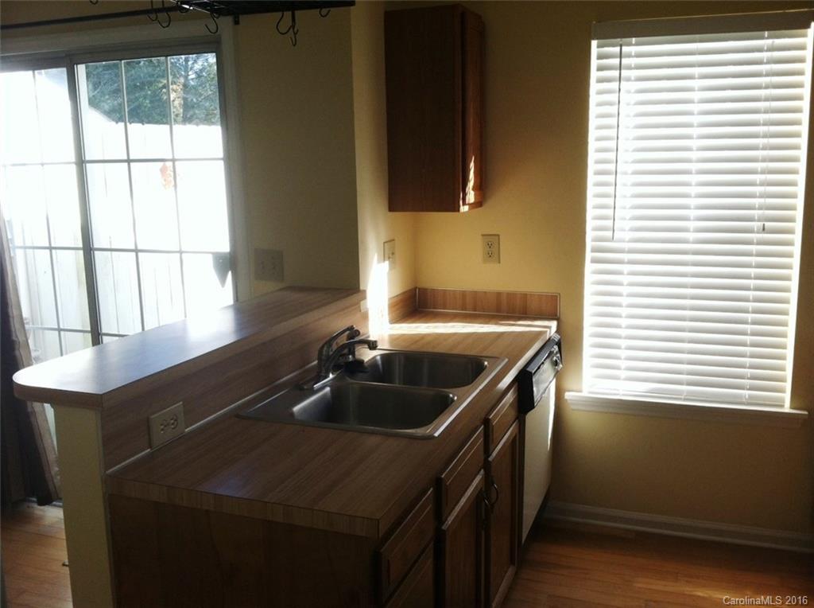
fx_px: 821
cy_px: 304
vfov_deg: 40.6
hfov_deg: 52.7
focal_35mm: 35
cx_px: 407
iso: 80
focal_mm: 3.85
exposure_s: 1/144
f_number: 2.8
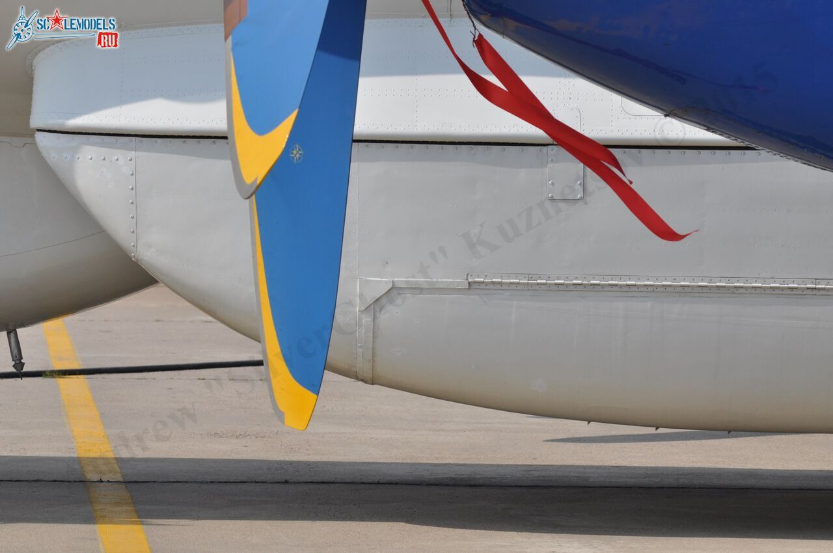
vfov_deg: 7.9
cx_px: 416
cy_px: 276
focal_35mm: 174
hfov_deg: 11.8
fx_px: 4021
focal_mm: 116
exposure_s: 1/640
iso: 200
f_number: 8
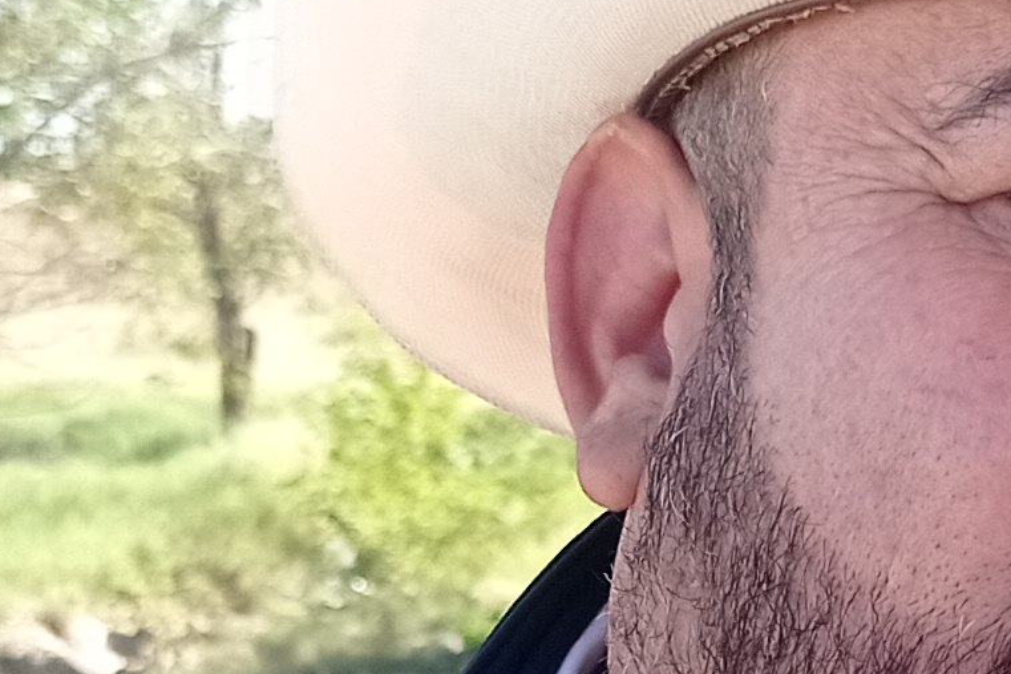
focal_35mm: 153
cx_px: 979
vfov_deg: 8.8
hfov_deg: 13.3
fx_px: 4296
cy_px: 1014
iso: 105
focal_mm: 4.7
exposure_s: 1/652
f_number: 1.79
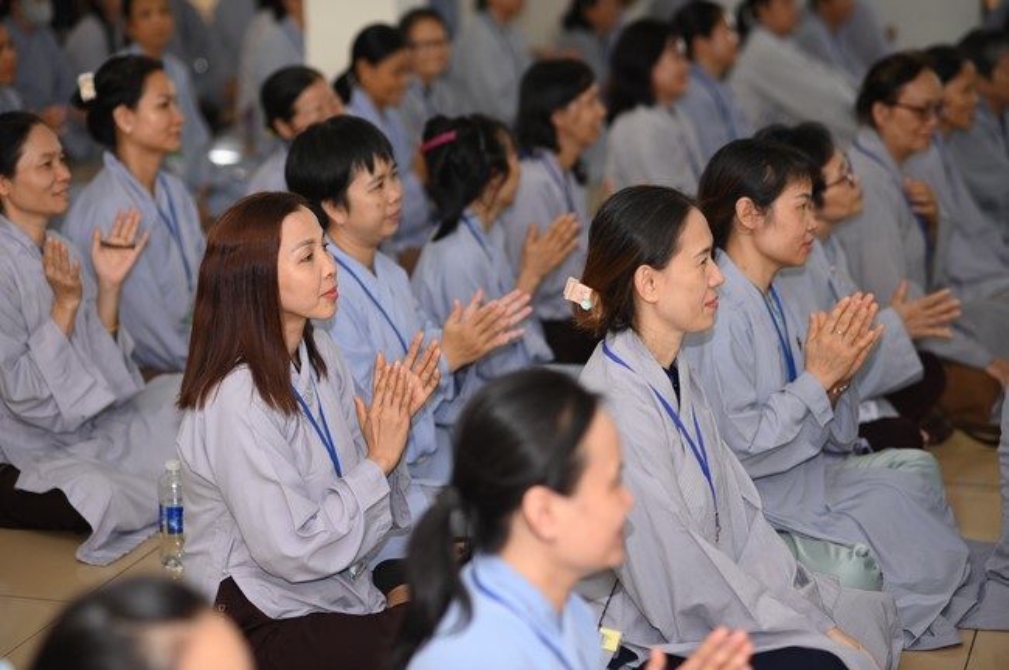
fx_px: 2380
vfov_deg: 16.0
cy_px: 335
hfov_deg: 23.9
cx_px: 504
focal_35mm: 85
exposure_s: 1/200
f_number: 2.5
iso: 1250
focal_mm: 85
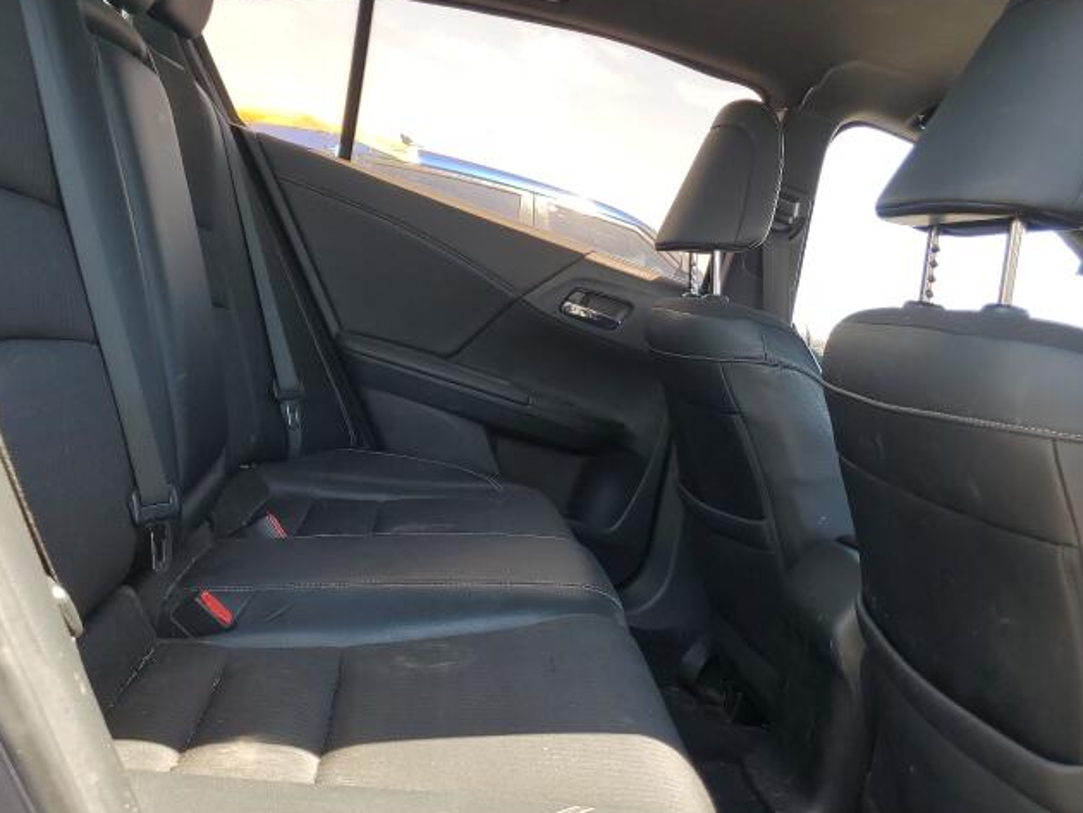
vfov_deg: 42.9
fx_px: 1033
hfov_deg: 55.1
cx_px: 624
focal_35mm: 33
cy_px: 466
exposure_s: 1/294
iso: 50
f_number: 1.5
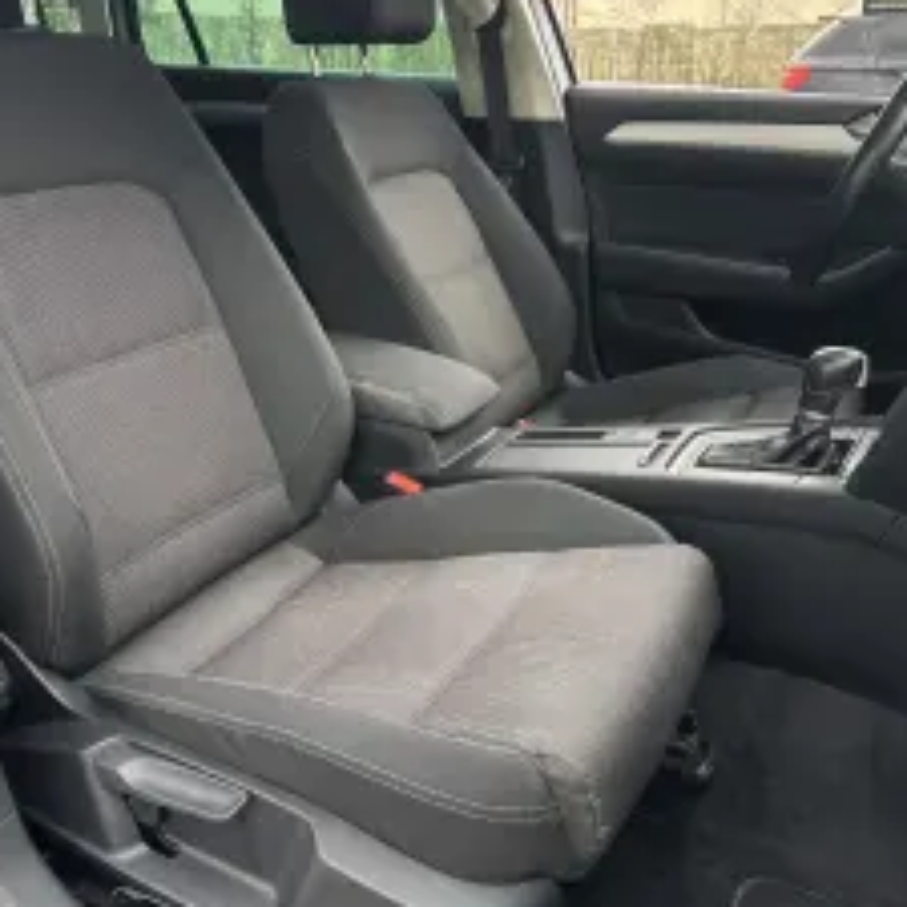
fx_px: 1008
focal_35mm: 34
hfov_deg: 48.2
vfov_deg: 48.3
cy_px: 399
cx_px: 375
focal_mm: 6.86
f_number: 1.78
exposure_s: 1/121
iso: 80
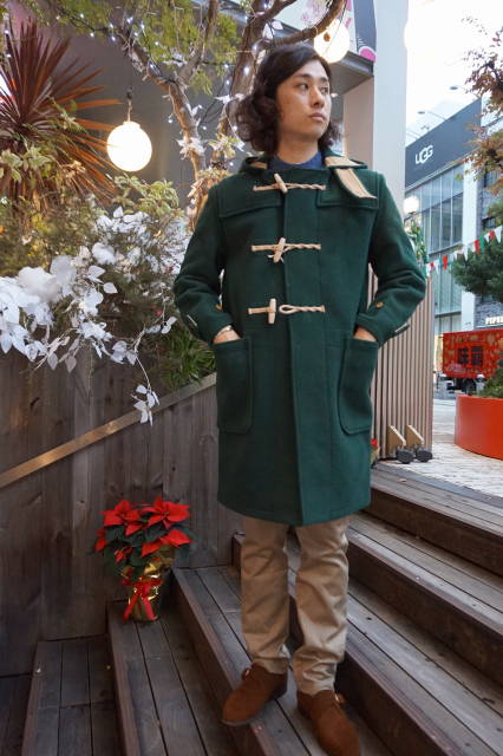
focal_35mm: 27
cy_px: 378
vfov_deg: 67.4
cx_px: 252
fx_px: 566
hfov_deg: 47.9
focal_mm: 18
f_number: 4
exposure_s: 1/160
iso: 3200
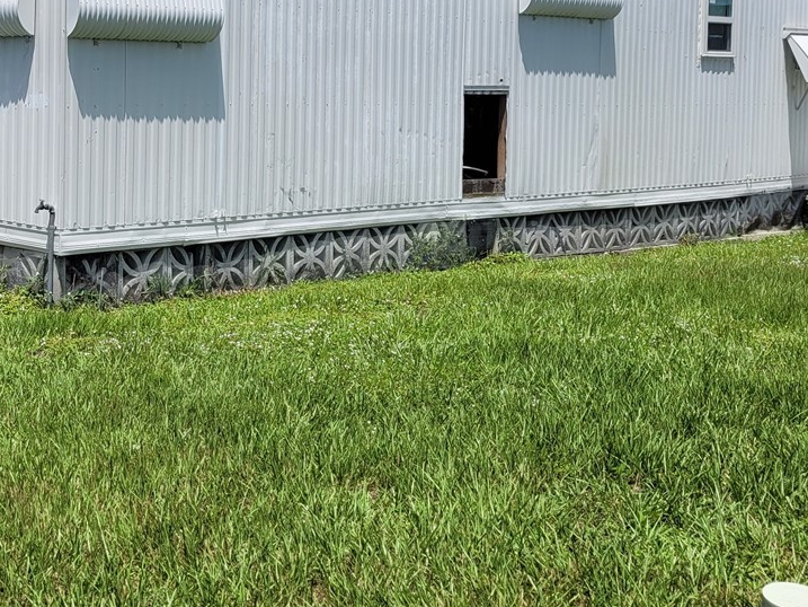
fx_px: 1354
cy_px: 123
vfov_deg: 24.8
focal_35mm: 58
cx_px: 39
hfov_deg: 31.2
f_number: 1.8
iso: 40
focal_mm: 5.4
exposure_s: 1/3512
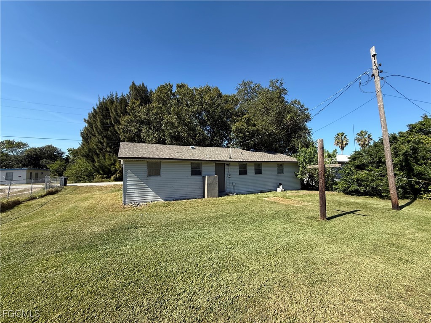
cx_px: 216
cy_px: 162
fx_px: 174
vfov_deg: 85.7
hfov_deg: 102.1
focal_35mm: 14
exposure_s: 1/928
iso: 50
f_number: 2.2
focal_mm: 2.22
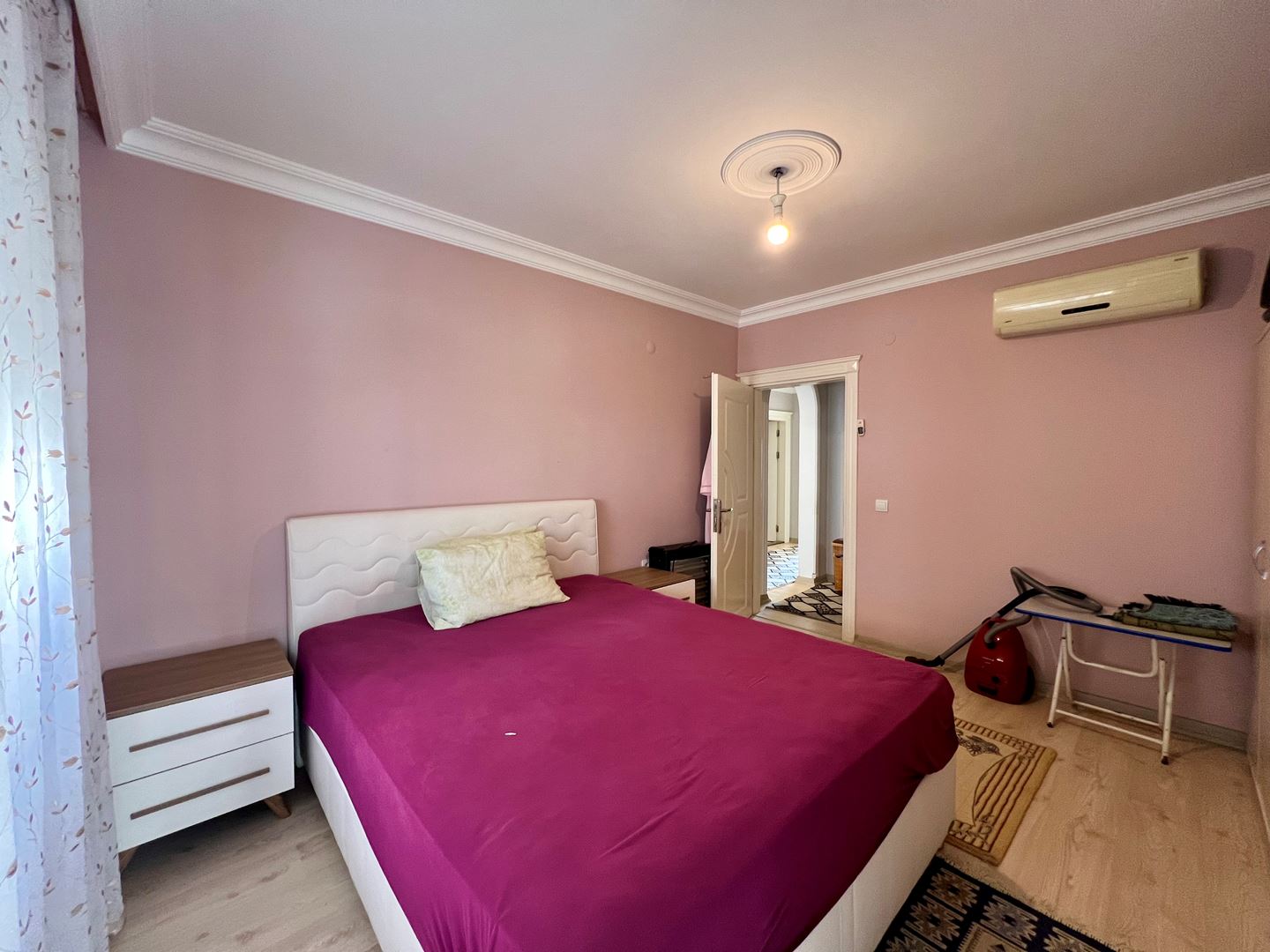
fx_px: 477
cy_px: 476
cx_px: 635
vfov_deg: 89.9
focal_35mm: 13
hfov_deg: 106.2
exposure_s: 1/50
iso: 200
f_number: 1.8
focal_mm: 1.57
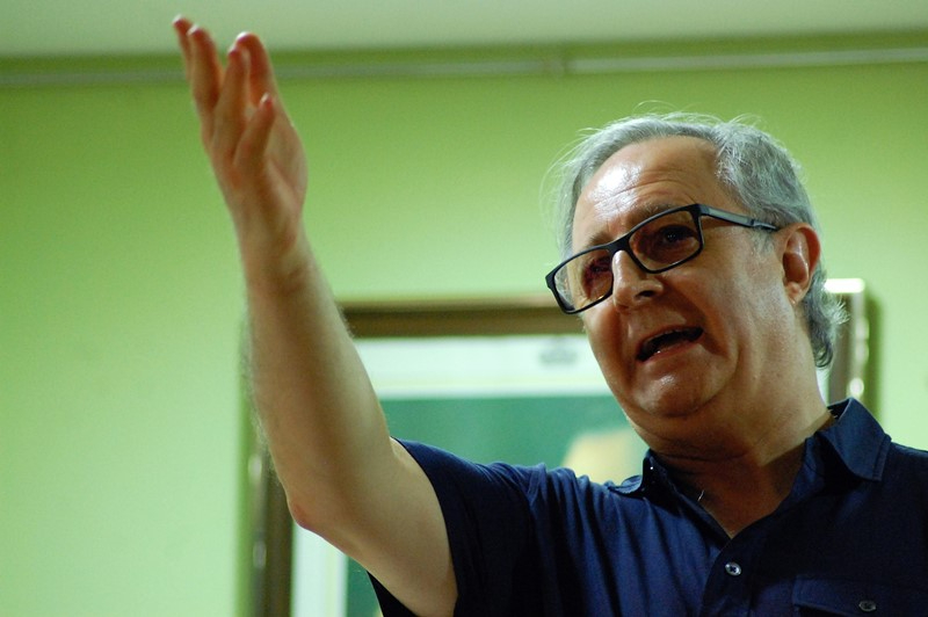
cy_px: 308
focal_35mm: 225
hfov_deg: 9.2
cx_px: 464
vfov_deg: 6.1
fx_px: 5795
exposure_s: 1/40
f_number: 4.5
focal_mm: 150
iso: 1600
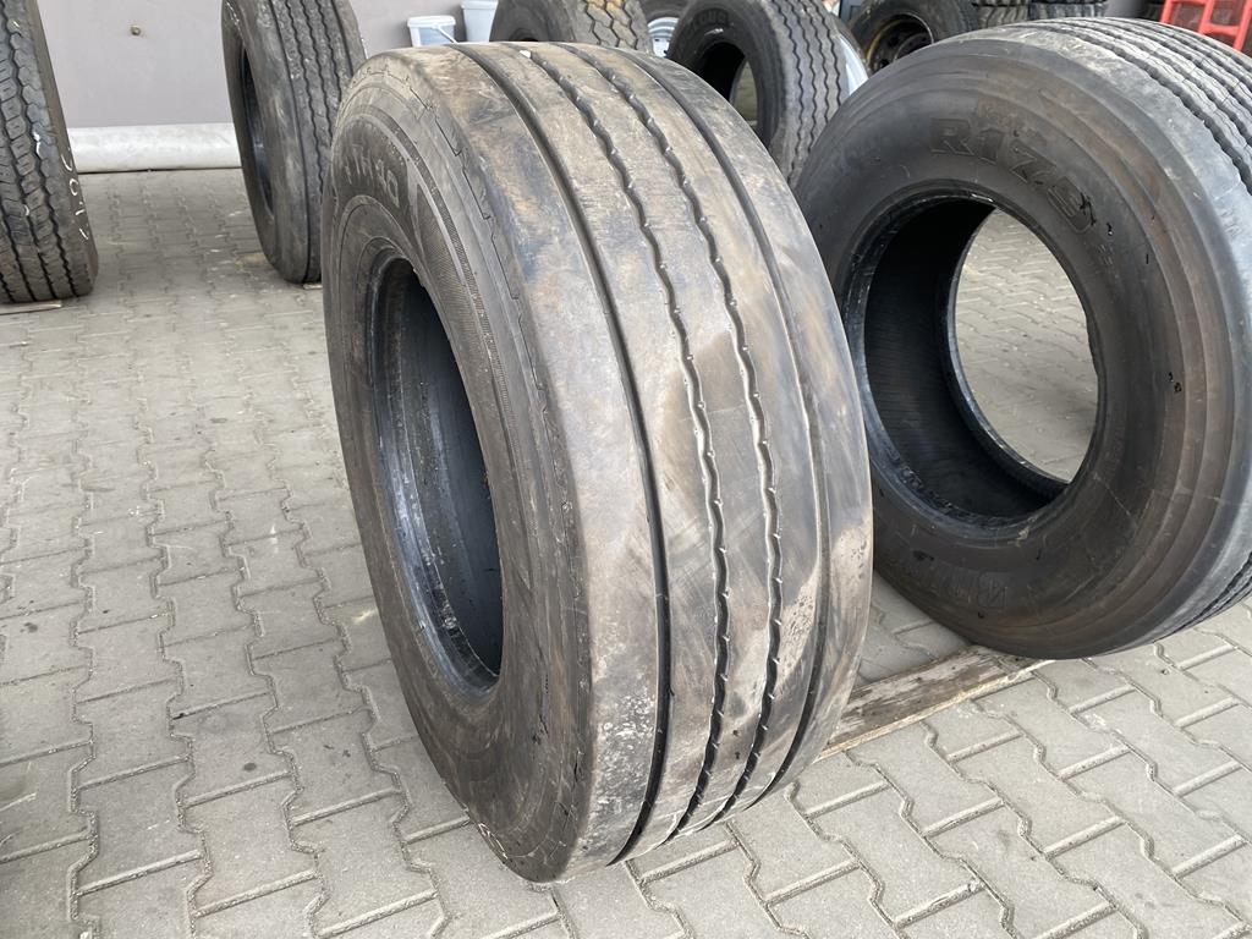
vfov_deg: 53.1
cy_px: 470
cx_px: 626
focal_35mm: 26
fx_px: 940
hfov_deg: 67.3
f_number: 1.8
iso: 100
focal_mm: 4.25
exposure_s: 1/100
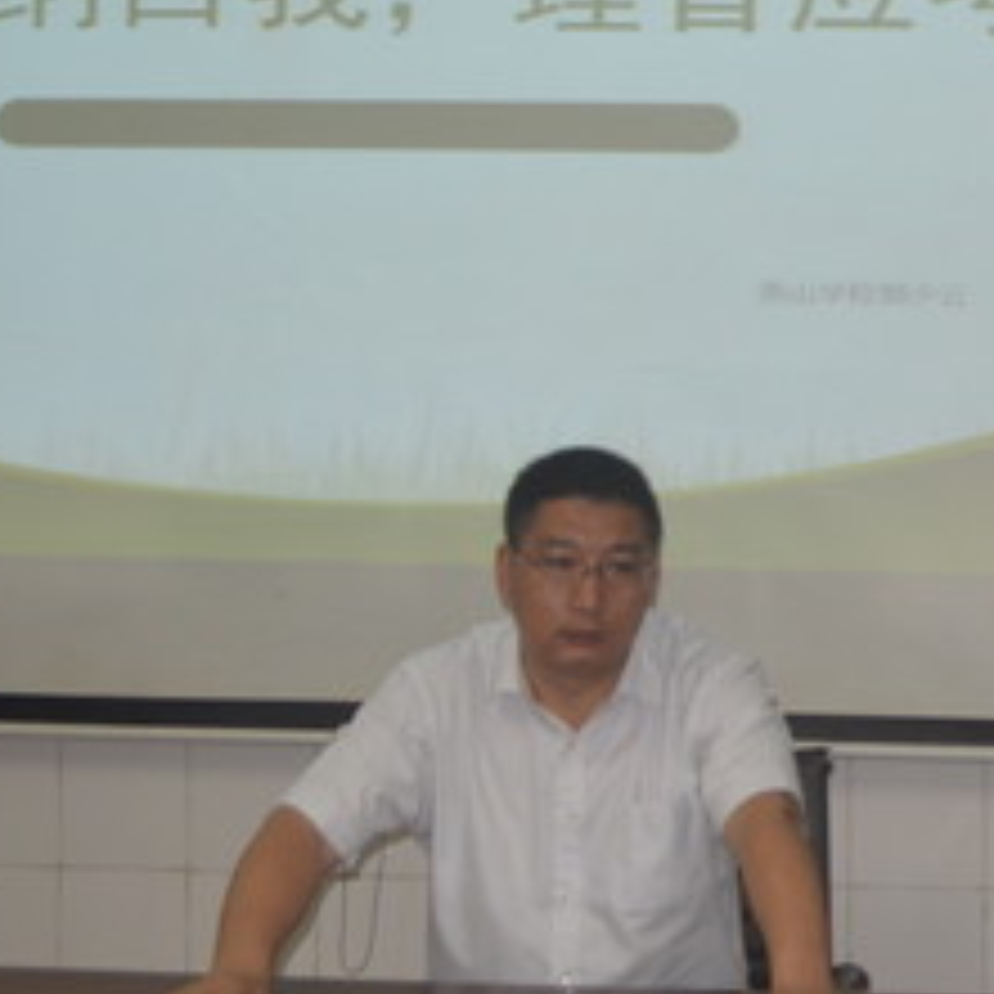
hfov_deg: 19.4
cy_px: 171
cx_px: 1264
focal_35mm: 83
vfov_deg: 20.6
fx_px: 2696
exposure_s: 1/60
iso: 400
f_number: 3.8
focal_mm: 20
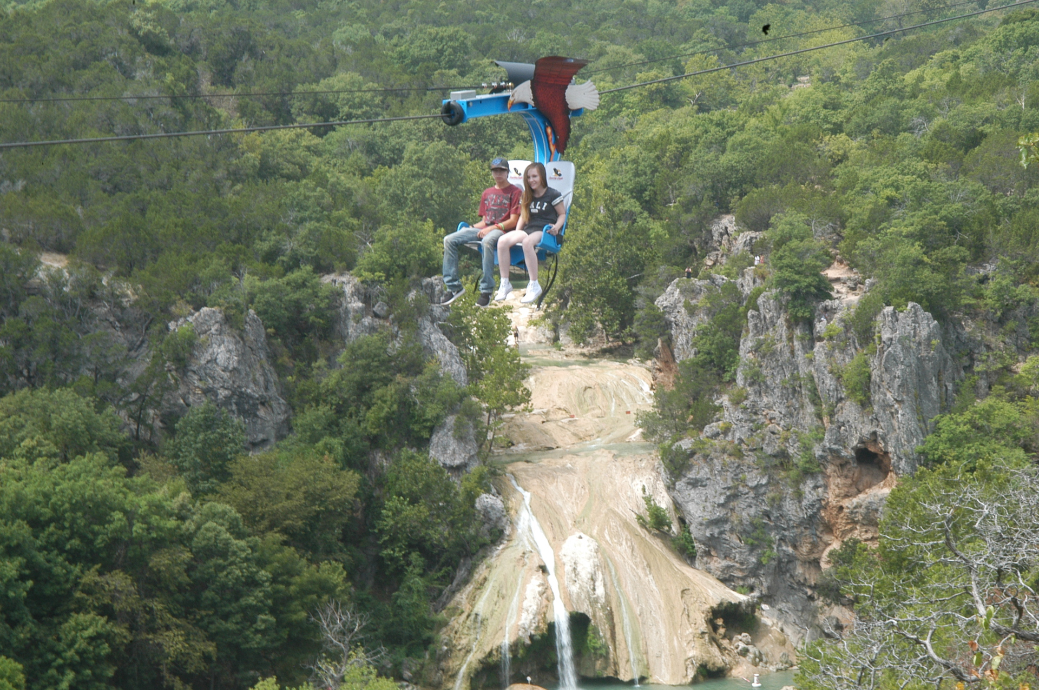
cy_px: 345
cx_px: 520
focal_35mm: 105
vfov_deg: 13.0
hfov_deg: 19.5
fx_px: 3027
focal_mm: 70
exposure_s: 1/30
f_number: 32
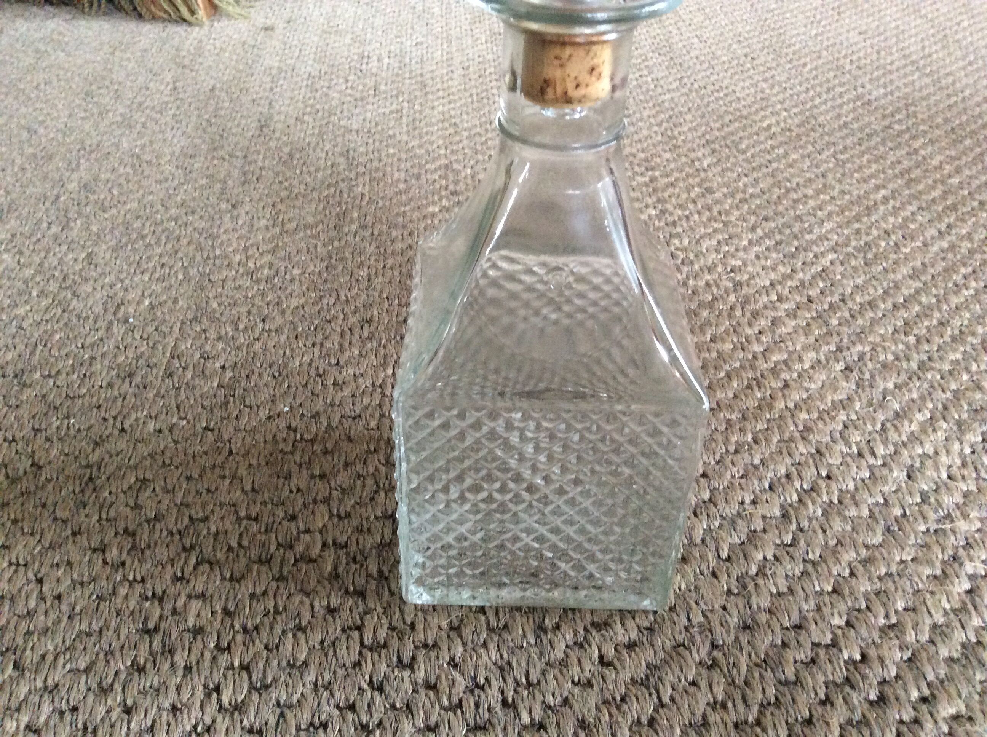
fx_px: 911
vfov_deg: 44.1
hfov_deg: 56.9
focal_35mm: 32
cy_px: 368
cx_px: 494
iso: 320
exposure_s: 1/25
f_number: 2.4
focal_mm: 3.3
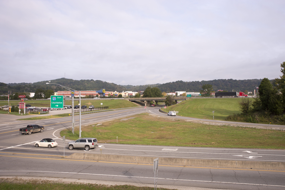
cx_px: 142
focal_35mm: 35
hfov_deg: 54.4
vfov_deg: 37.9
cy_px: 95
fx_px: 277
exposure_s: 1/200
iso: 125
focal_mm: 35
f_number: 8
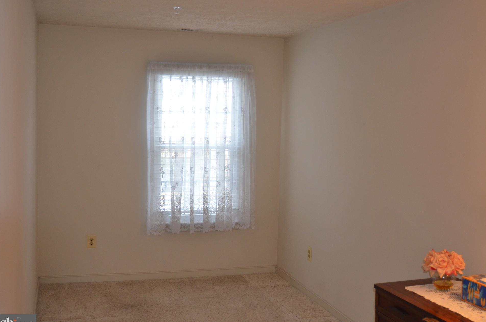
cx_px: 241
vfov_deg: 29.7
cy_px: 160
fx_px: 606
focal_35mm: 45
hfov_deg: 43.7
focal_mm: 28
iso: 720
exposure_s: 1/60
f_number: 4
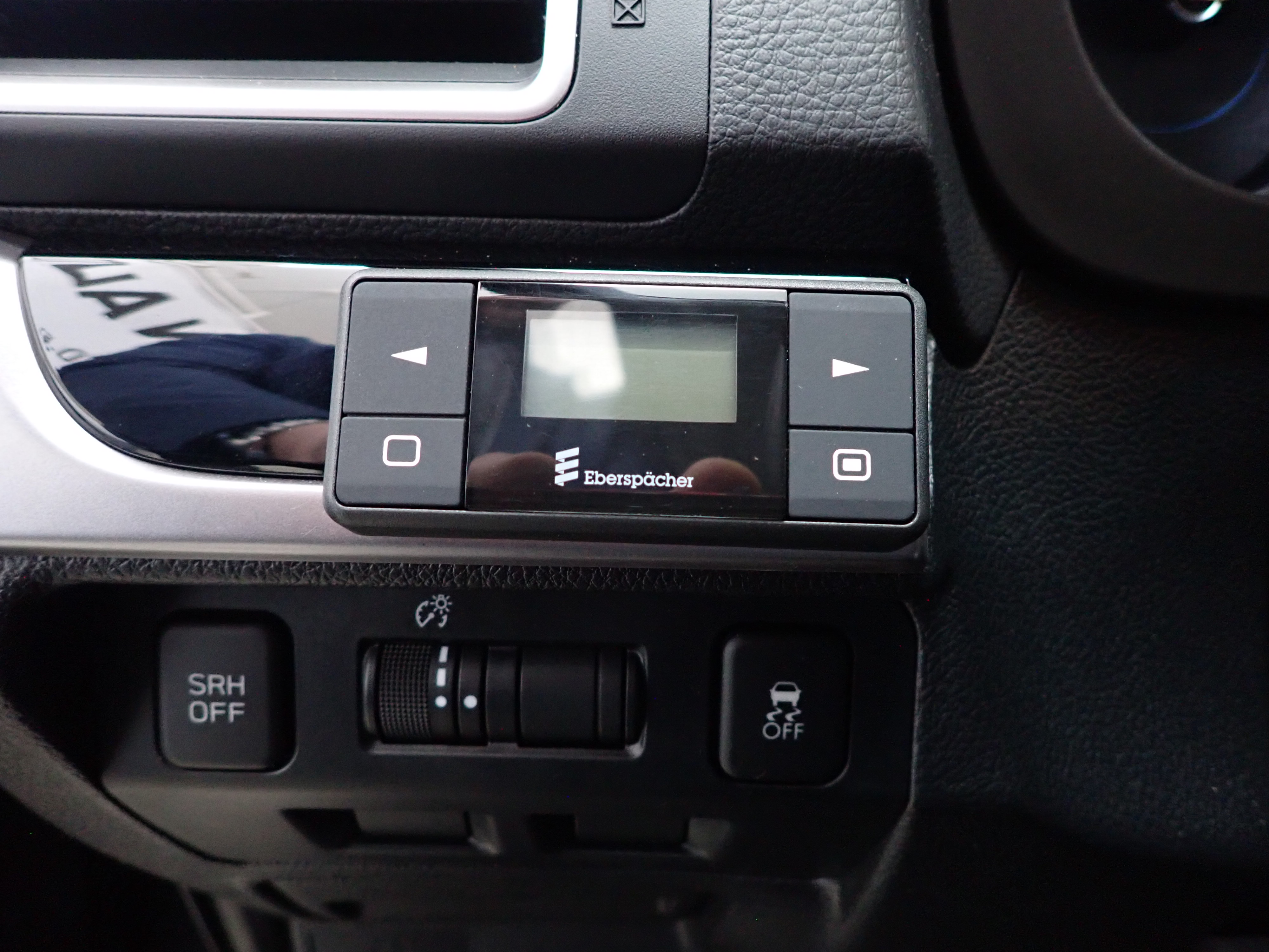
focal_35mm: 25
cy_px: 476
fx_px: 916
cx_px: 634
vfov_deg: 54.9
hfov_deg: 69.4
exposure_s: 1/25
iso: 800
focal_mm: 4.5
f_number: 2
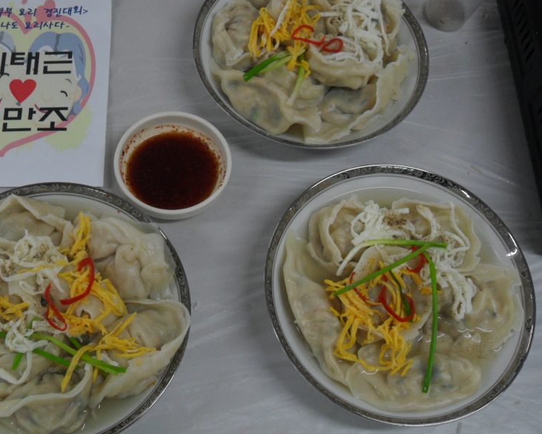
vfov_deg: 32.0
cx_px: 203
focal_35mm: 47
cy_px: 174
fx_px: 754
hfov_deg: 39.3
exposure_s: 1/45
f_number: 2.8
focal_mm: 6.2
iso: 120
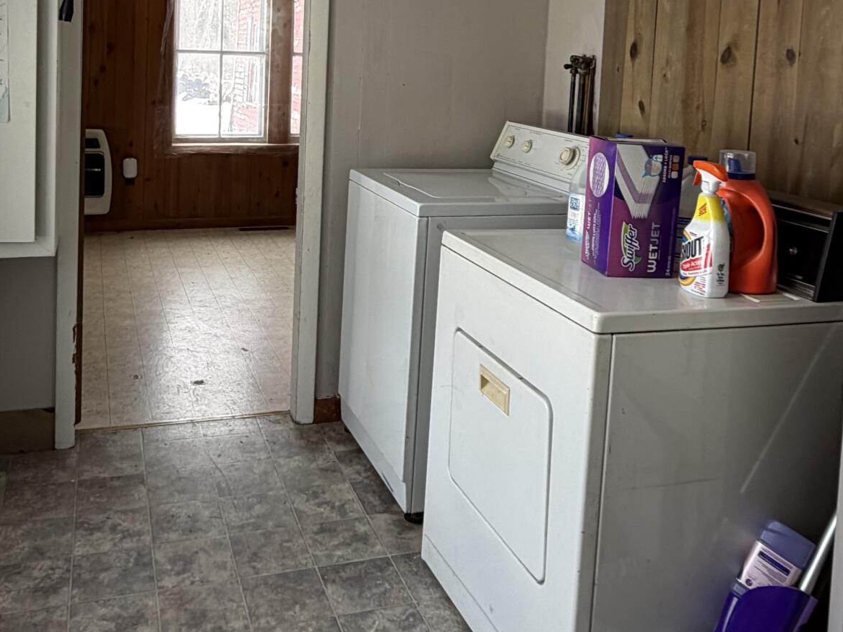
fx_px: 877
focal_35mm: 36
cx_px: 389
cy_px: 114
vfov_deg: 38.0
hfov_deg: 51.3
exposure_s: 1/121
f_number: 2.2
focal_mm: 2.22
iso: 64
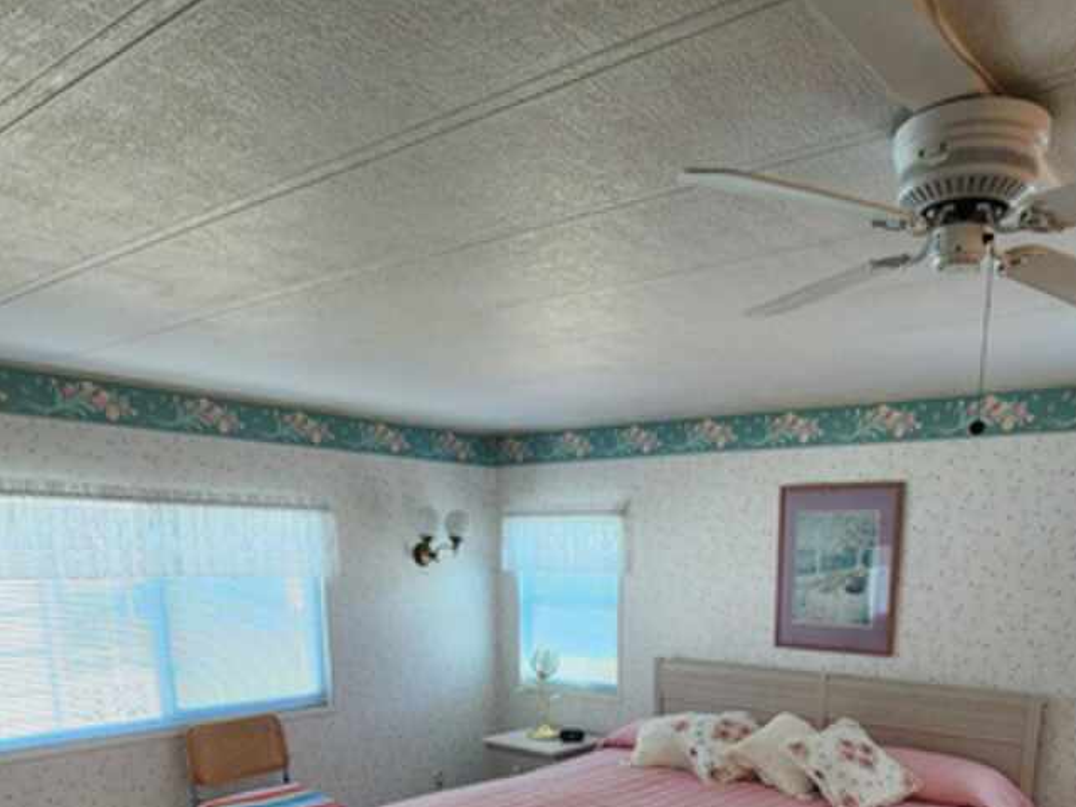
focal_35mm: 26
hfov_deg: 66.3
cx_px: 671
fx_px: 808
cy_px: 765
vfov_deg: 46.4
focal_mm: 2.2
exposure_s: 1/60
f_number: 2.2
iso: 200
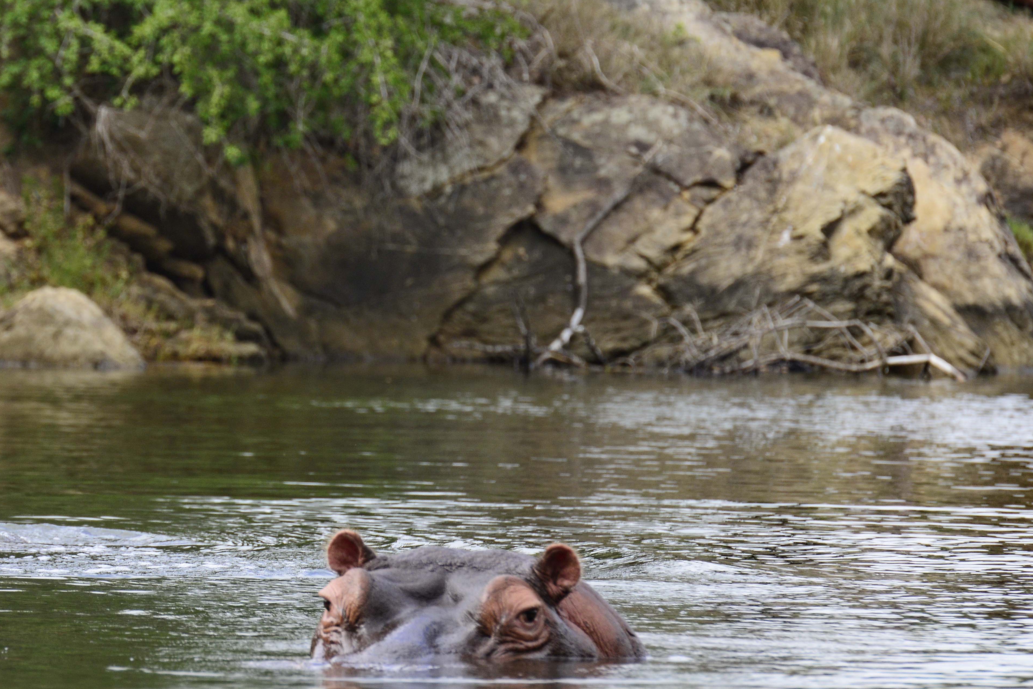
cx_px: 288
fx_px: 15499
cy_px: 148
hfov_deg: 3.8
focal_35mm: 540
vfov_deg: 2.5
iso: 500
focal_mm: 280
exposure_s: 1/320
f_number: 9
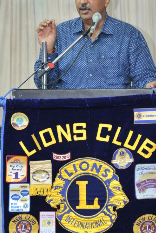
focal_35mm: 137
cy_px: 106
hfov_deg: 10.0
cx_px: 72
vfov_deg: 15.0
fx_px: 890
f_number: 5.6
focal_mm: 66
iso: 1000
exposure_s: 1/80
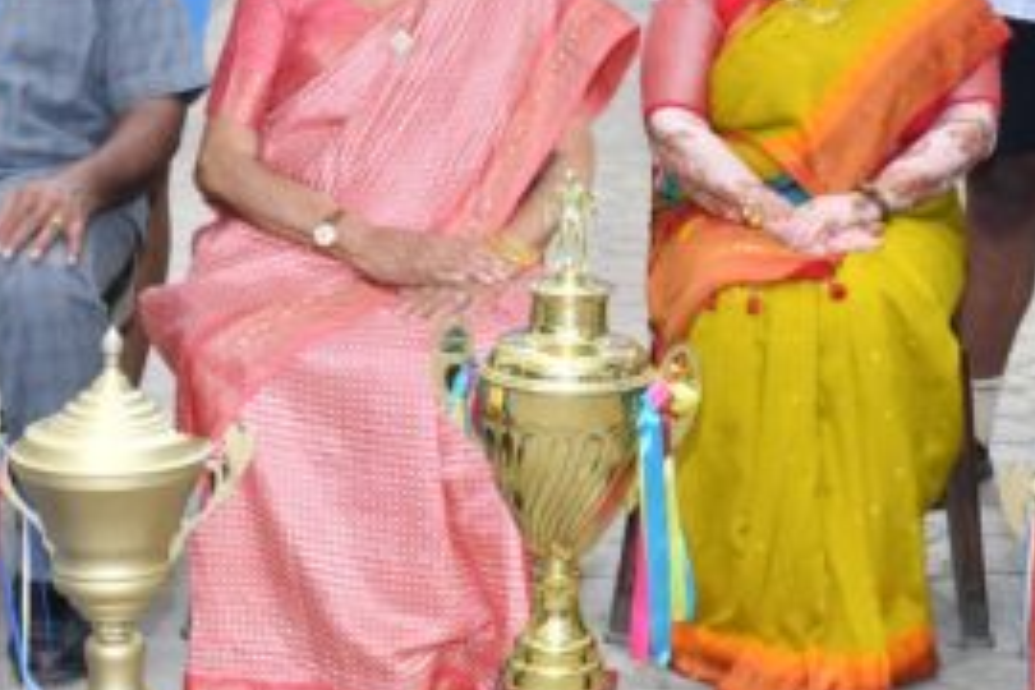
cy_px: 130
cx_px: 702
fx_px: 3191
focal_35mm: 111
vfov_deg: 12.3
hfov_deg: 18.4
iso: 400
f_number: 9
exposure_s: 1/160
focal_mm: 26
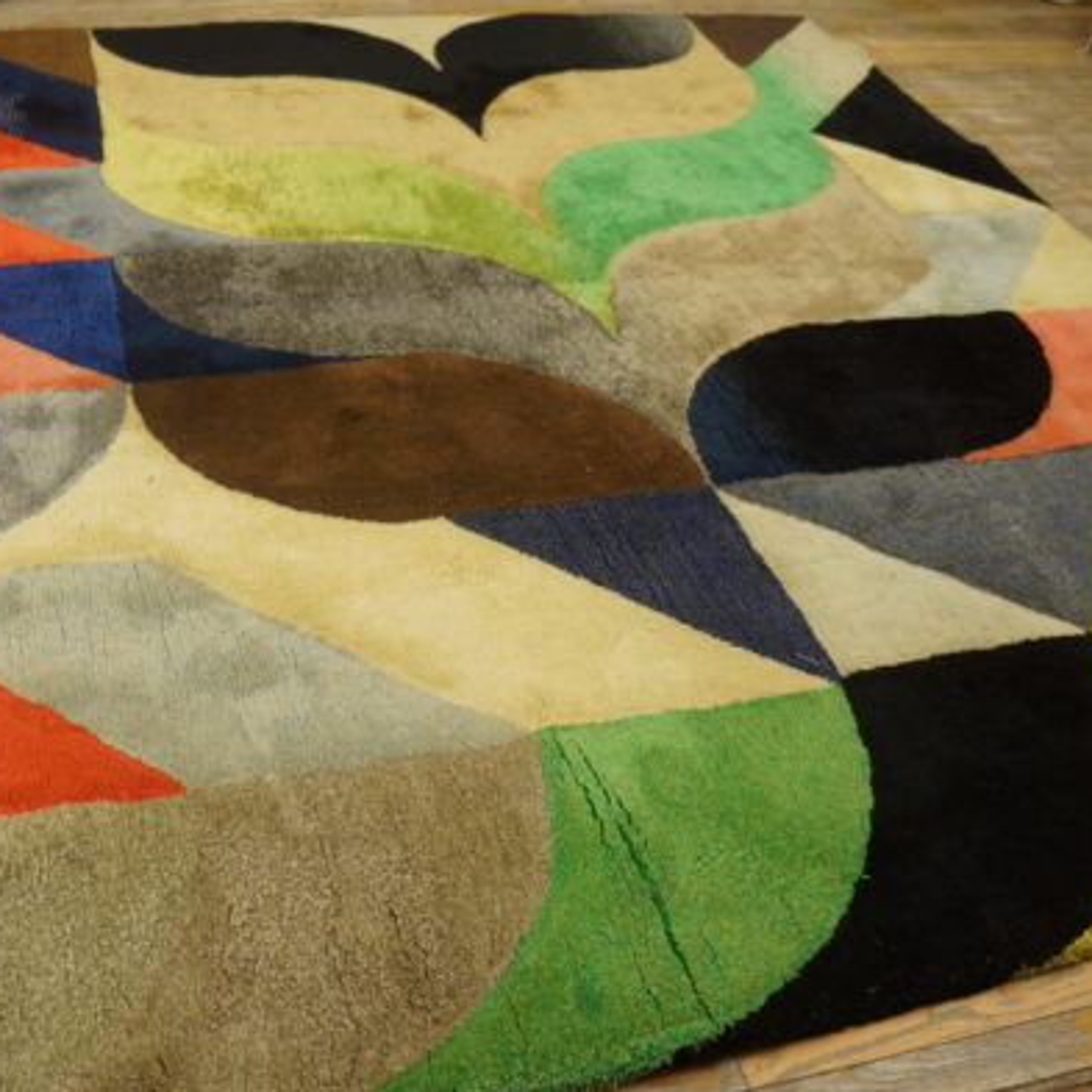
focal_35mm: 35
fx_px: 1249
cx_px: 397
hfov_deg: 46.7
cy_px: 540
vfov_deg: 47.2
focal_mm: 18
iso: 1000
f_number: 4
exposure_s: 1/60
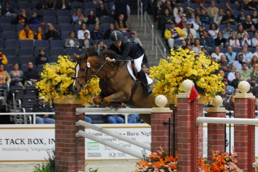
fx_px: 1054
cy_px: 86
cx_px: 129
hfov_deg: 13.9
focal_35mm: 147
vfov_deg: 9.4
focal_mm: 98
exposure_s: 1/250
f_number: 2.8
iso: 1000
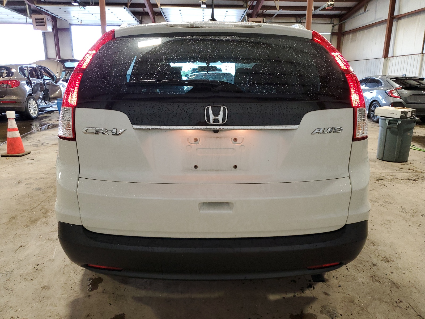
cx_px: 212
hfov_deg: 67.3
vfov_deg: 53.1
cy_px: 160
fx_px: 319
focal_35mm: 26
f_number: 1.5
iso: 163
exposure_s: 1/60.2
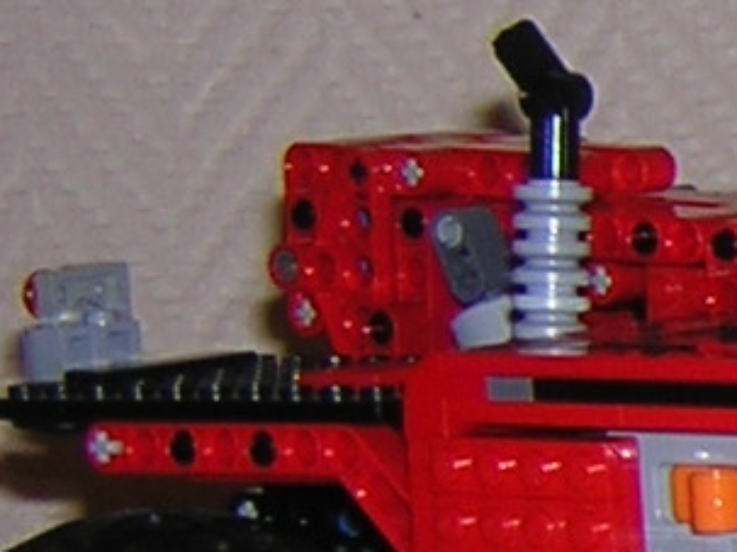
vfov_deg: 7.0
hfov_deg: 8.6
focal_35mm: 211
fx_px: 4491
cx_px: 1725
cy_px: 676
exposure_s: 1/60.1
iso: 100
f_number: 2.7
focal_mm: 5.2
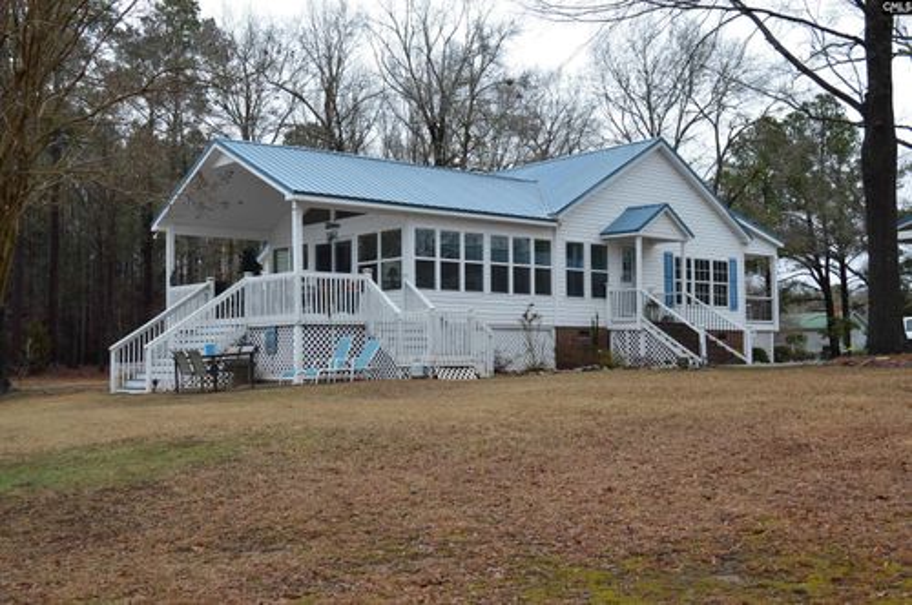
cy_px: 302
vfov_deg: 31.8
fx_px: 1063
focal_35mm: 42
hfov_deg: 46.5
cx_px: 456
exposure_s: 1/200
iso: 100
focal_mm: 28
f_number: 7.1
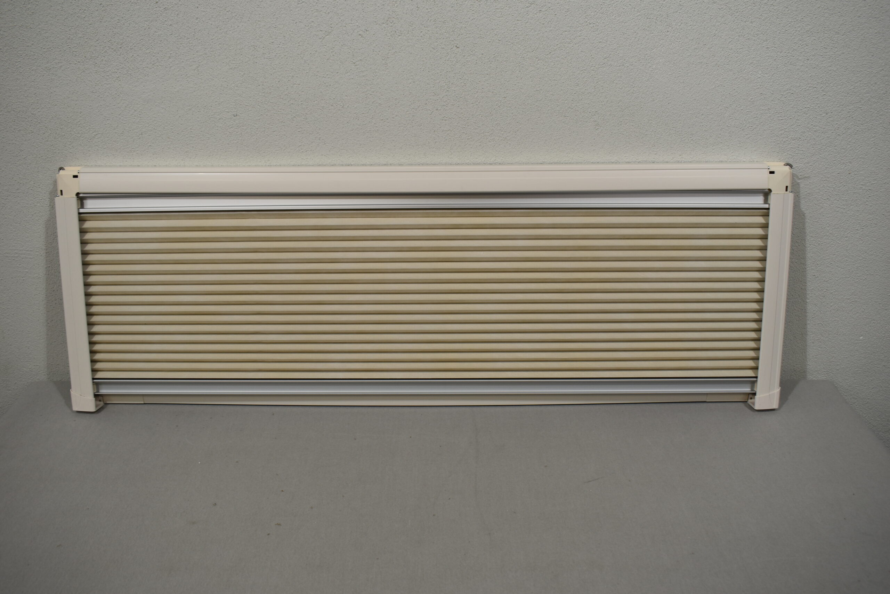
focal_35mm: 30
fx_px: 742
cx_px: 445
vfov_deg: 43.6
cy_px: 297
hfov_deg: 61.9
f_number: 5.6
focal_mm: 20
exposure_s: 1/125
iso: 250
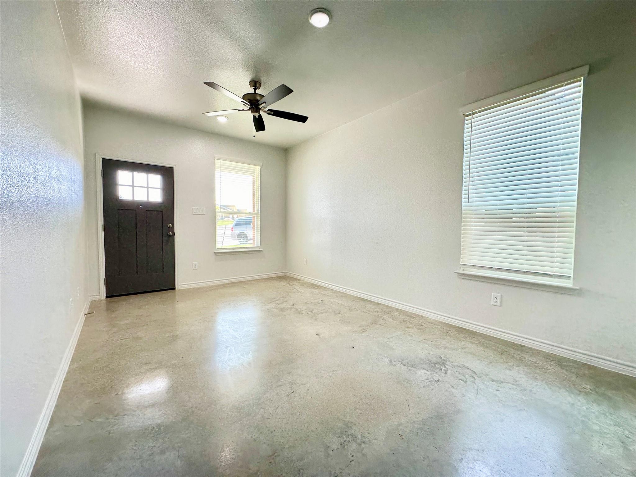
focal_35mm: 14
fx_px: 257
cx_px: 318
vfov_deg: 85.7
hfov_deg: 102.1
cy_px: 238
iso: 64
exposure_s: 1/120
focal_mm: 2.22
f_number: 2.2
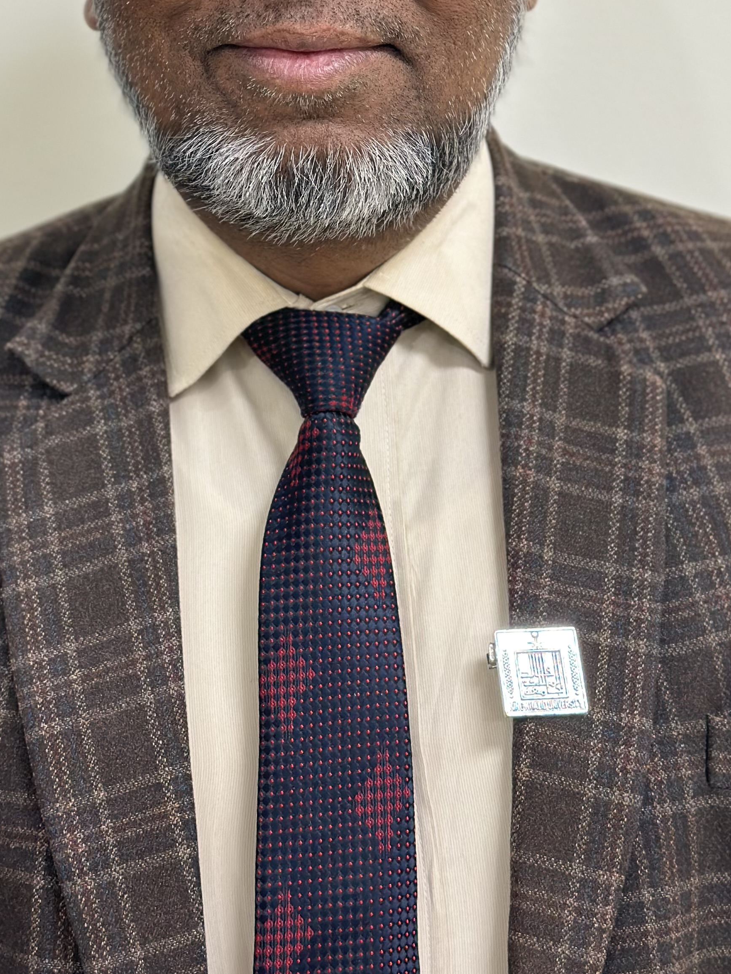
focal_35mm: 84
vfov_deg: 22.9
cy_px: 155
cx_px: 321
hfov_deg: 17.6
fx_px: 2365
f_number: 1.78
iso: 100
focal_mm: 6.86
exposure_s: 1/60
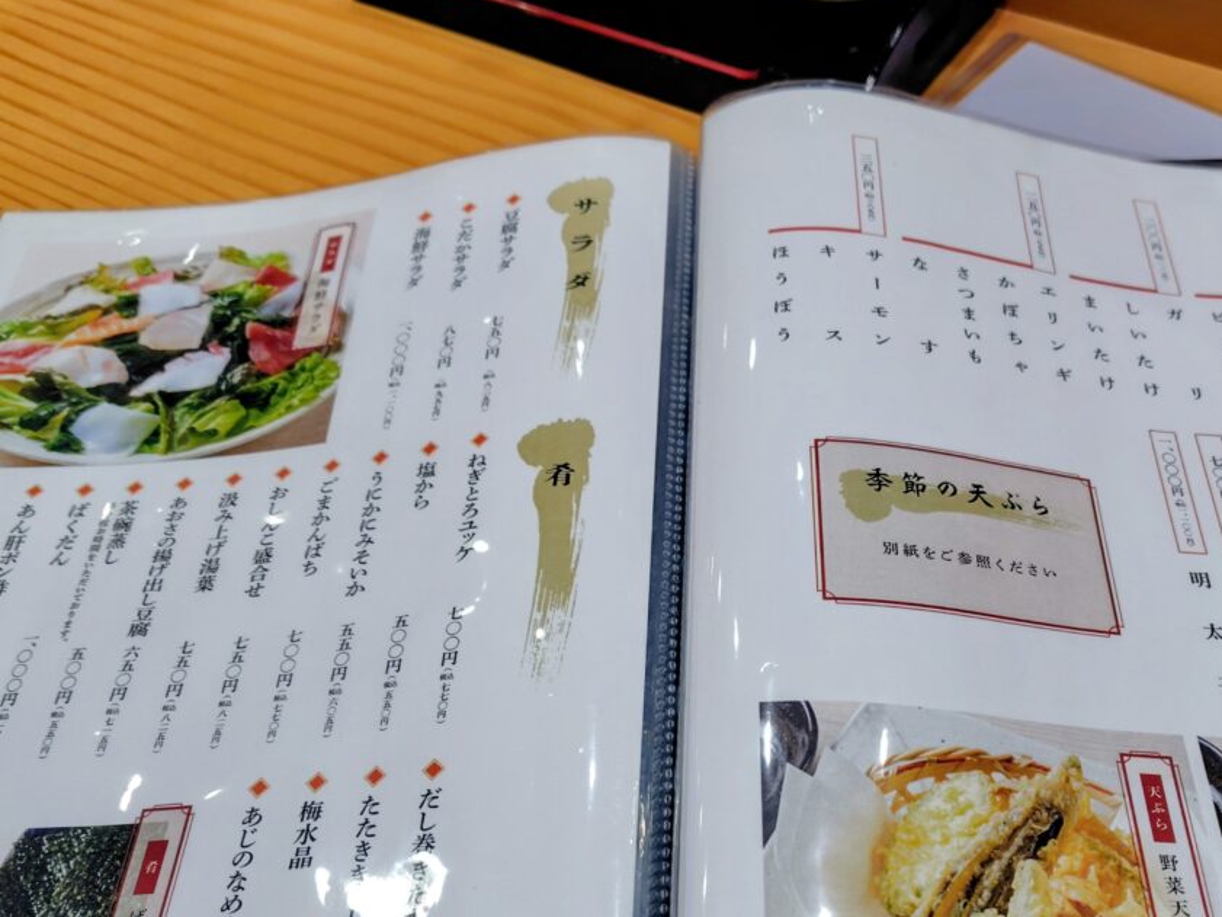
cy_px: 684
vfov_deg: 39.6
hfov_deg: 52.3
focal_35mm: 35
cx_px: 721
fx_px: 1236
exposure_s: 1/120
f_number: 1.9
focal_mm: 5.6
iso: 183
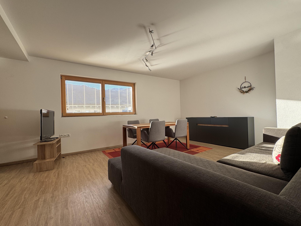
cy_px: 115
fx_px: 139
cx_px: 166
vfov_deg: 78.1
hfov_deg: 94.2
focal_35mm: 16
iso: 50
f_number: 2.2
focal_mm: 2.22
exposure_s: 1/99
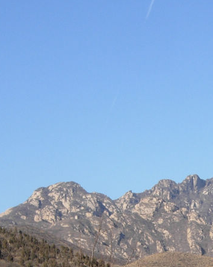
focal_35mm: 119
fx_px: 938
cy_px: 279
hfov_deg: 12.7
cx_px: 231
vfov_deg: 15.8
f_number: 6.1
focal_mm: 7.5
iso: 50
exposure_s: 1/256
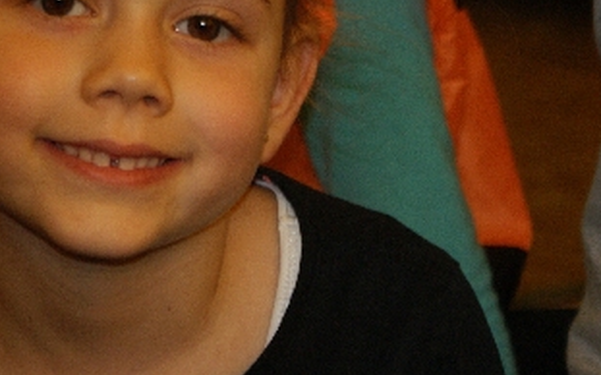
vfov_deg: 6.3
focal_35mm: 207
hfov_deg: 10.1
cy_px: 56
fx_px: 3389
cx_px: 128
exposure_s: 1/125
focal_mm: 70
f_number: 5.6
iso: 400
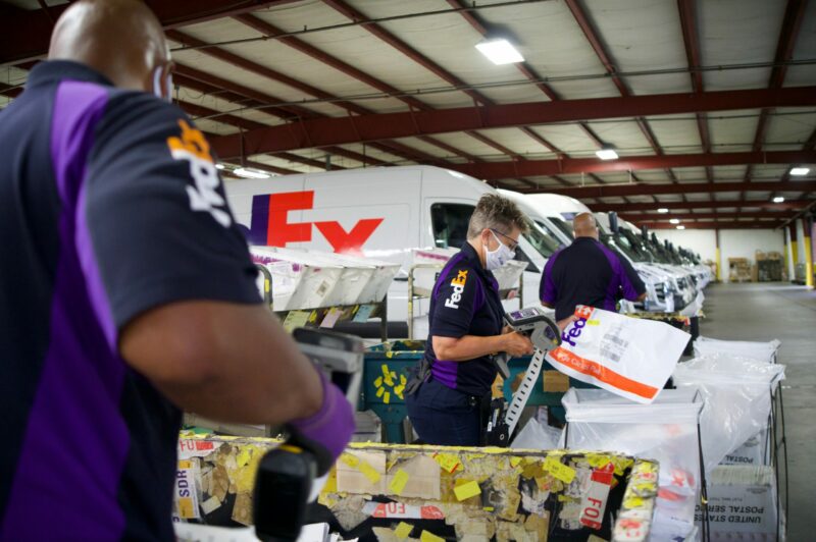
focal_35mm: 35
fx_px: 793
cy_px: 271
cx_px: 408
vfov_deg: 37.8
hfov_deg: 54.5
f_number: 4
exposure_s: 1/100
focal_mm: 35
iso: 5000
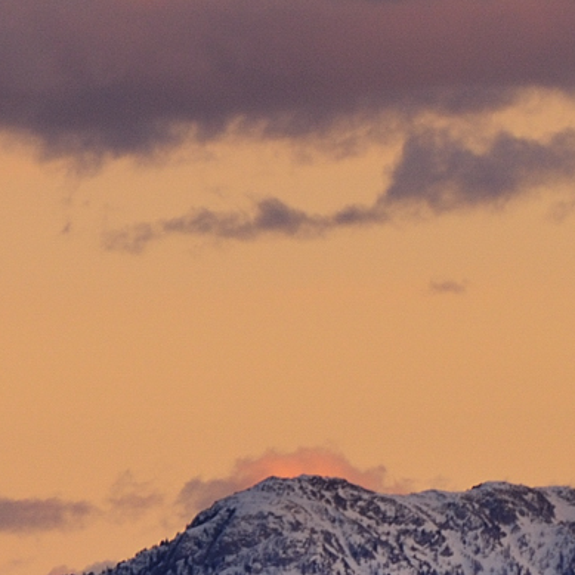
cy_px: 12
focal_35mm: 1308
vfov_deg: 1.3
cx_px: -788
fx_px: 24586
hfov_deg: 1.3
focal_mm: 195
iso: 200
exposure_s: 1/30
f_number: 9
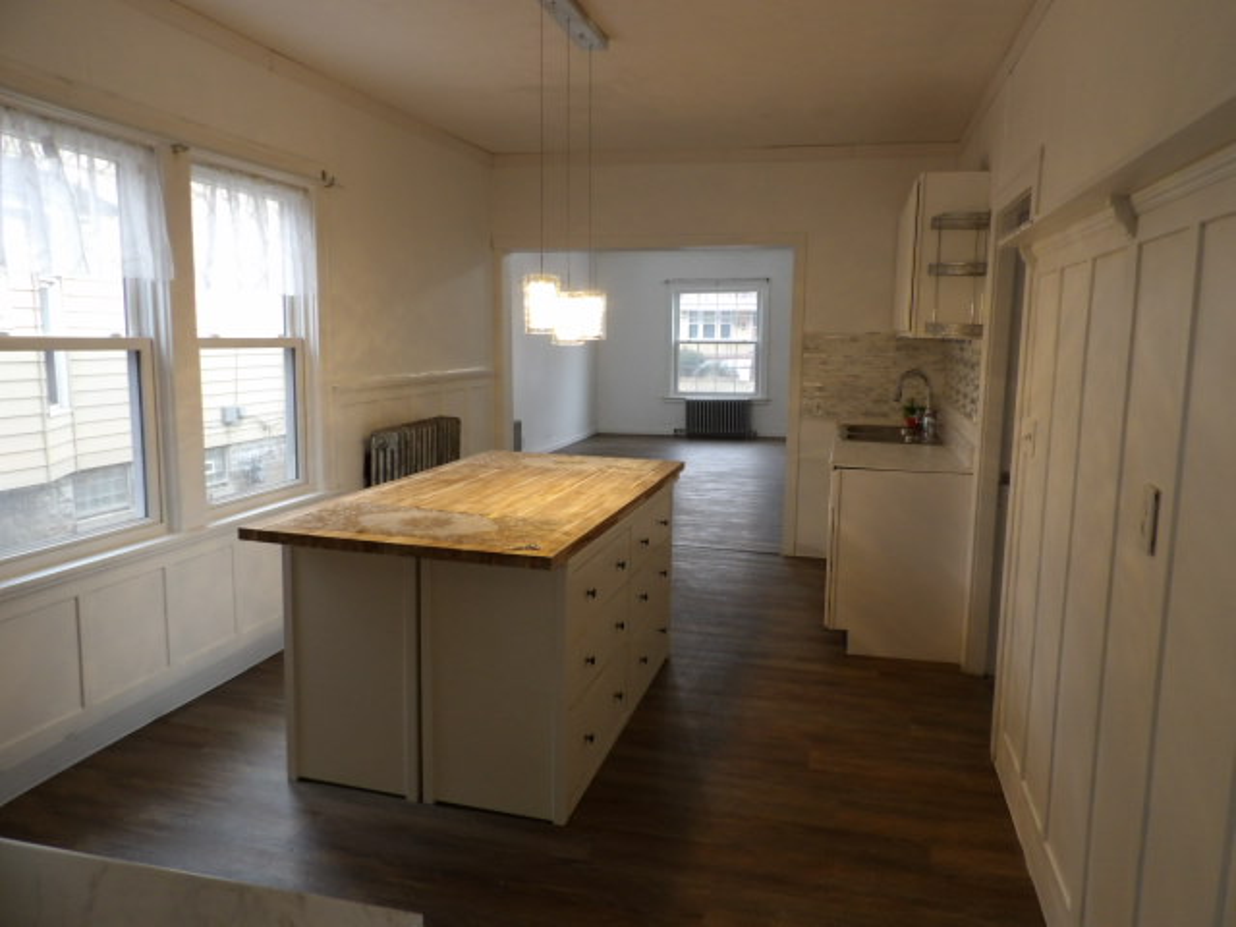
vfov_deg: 56.8
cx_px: 618
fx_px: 857
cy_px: 464
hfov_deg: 71.6
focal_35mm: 24
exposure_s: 1/27
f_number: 3.2
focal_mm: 4.3
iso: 200
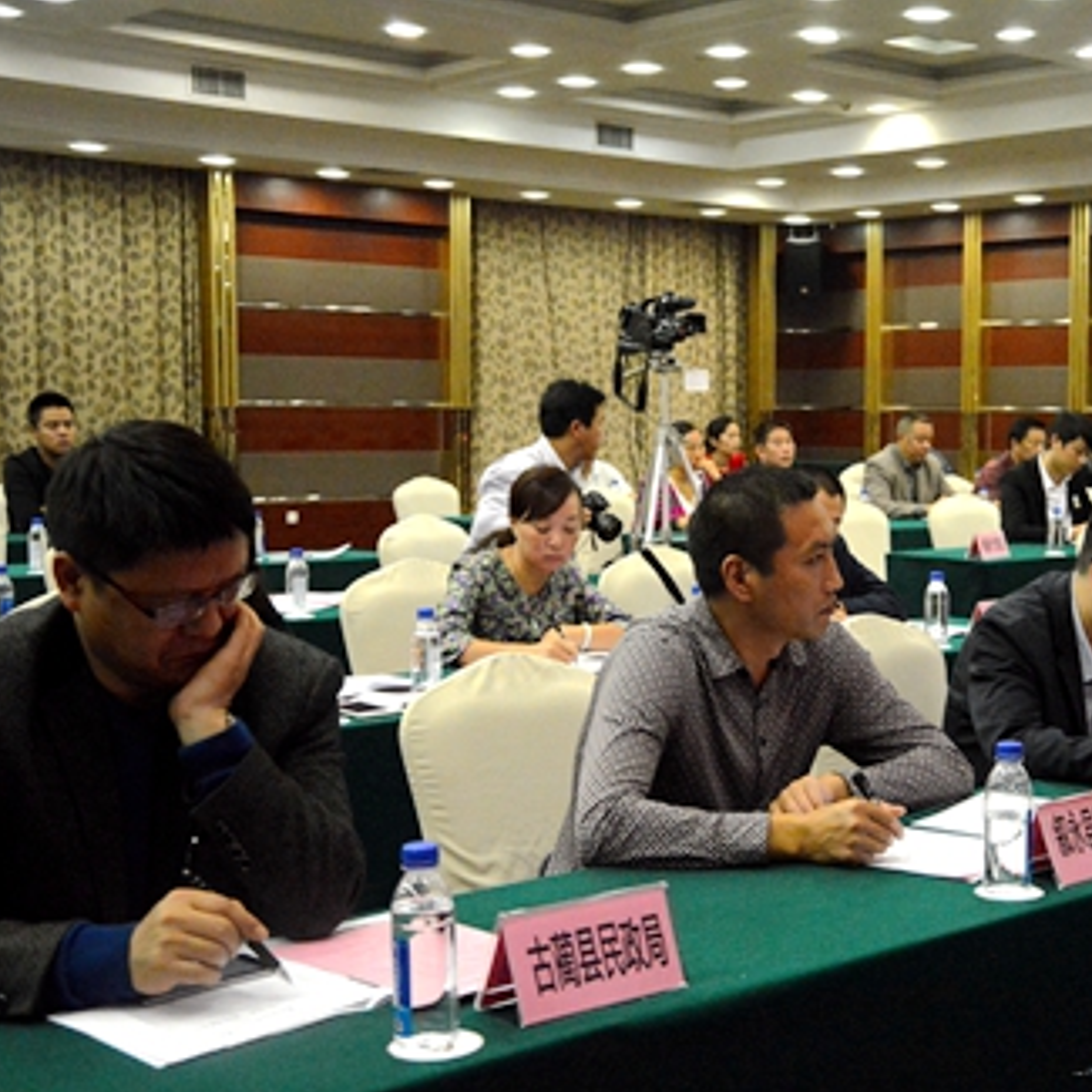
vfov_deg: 33.4
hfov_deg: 32.8
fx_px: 1820
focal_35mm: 51
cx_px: 813
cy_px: 554
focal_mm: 26
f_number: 4
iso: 3200
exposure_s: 1/100
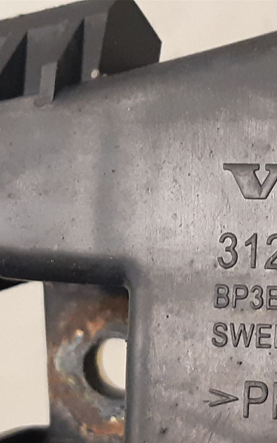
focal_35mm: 45
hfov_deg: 27.1
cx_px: 273
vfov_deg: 44.1
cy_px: 271
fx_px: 543
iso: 250
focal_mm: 3.93
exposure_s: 1/50
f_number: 1.7
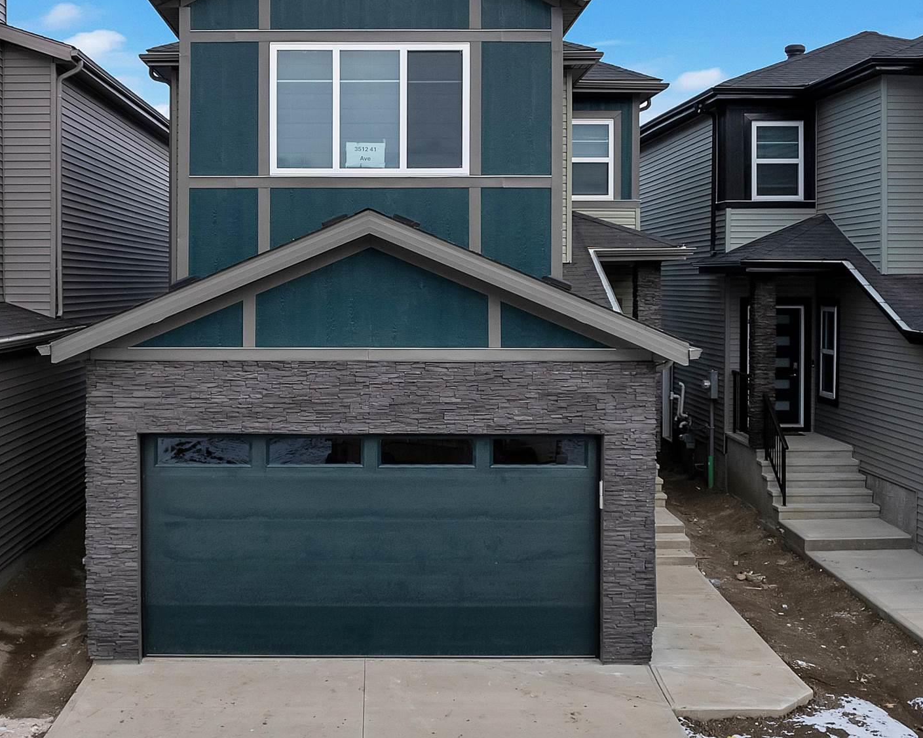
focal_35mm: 45
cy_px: 319
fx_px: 1229
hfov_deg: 41.0
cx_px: 374
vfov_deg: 33.4
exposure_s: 1/1250
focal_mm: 8.38
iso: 100
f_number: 2.4
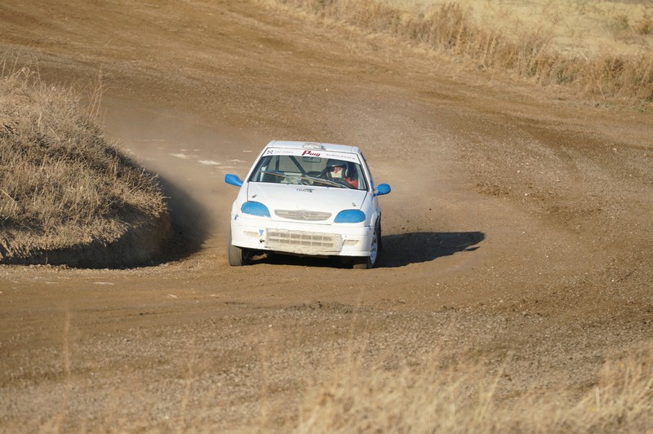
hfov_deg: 4.6
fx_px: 8156
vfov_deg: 3.0
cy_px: 217
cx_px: 326
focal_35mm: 450
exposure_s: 1/400
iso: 125
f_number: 5.6
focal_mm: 300
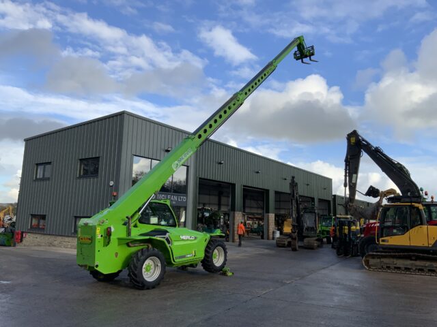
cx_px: 218
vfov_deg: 48.2
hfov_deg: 61.7
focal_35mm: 29
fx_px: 366
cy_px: 164
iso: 16
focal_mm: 3
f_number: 1.8
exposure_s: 1/1577
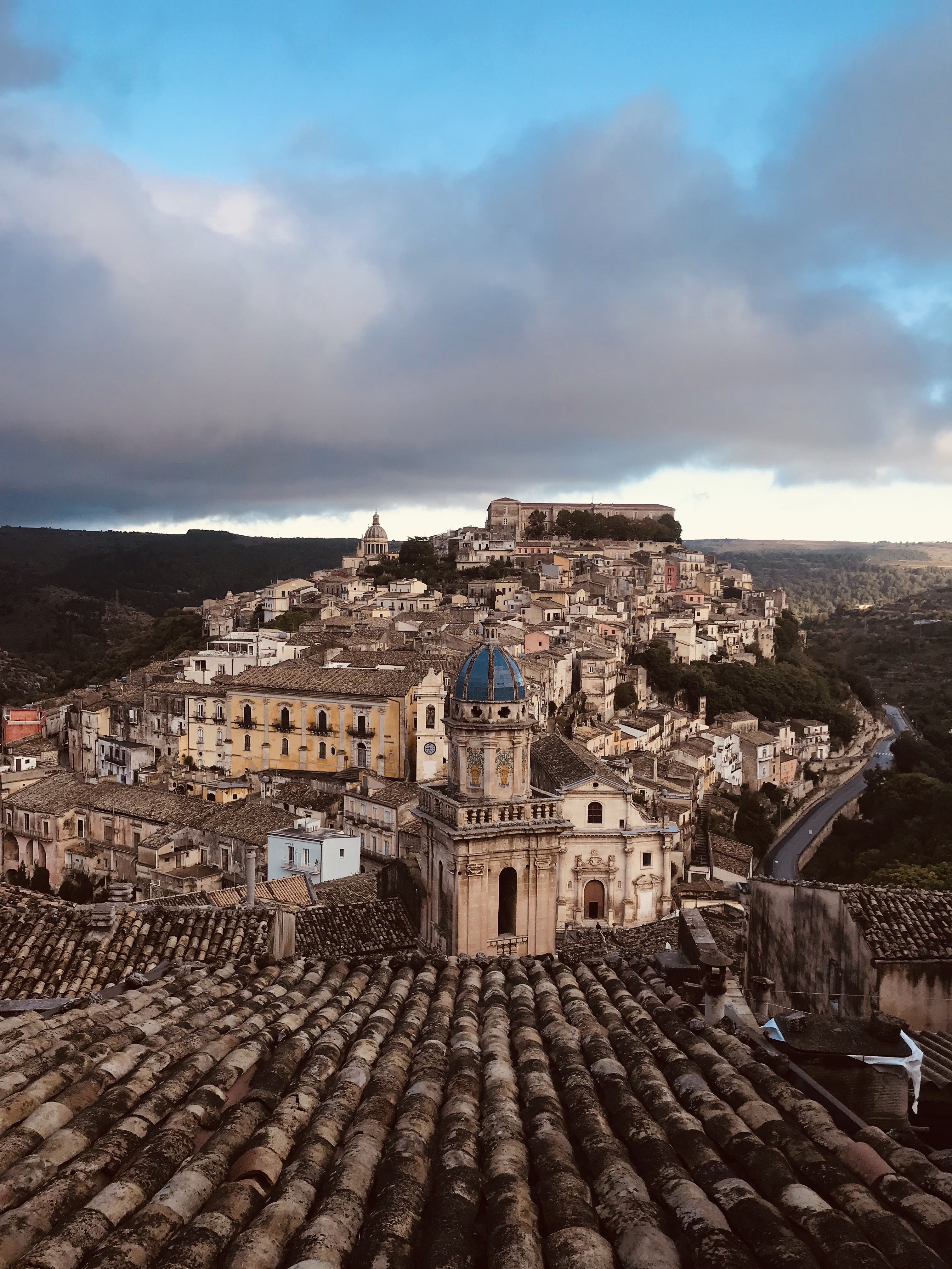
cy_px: 634
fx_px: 1027
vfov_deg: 63.4
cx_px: 476
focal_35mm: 28
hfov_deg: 49.7
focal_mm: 3.99
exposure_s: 1/515
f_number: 1.8
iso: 20
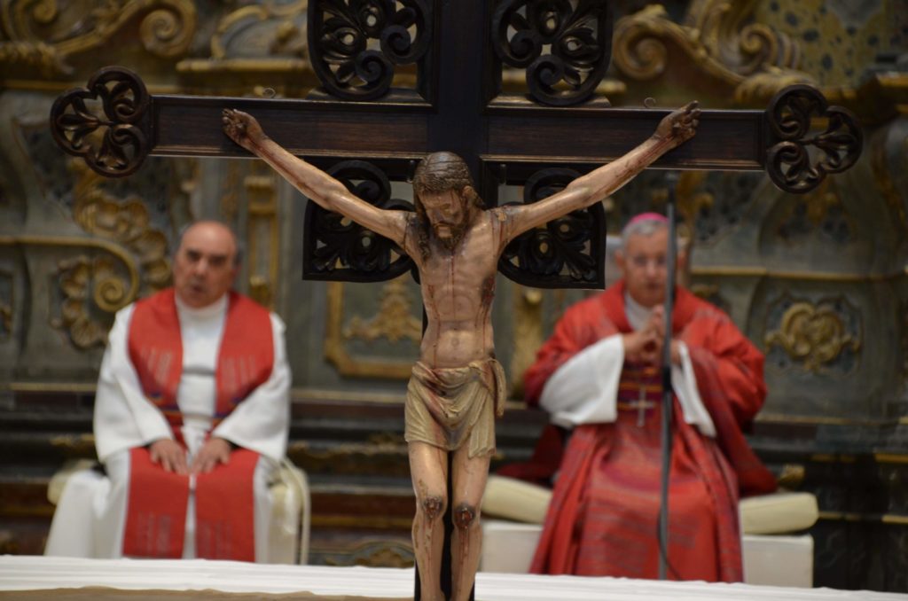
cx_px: 454
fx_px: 3964
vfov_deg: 8.7
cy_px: 300
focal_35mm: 158
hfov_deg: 13.1
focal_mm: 105
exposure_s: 1/60
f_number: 5.6
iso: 800
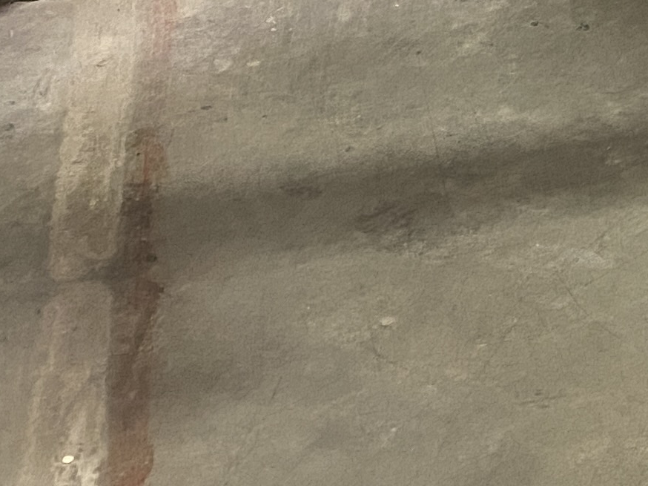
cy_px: -387
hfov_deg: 15.0
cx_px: 1037
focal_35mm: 120
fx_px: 2246
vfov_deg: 11.5
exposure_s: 1/60
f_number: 1.8
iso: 320
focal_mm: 4.25
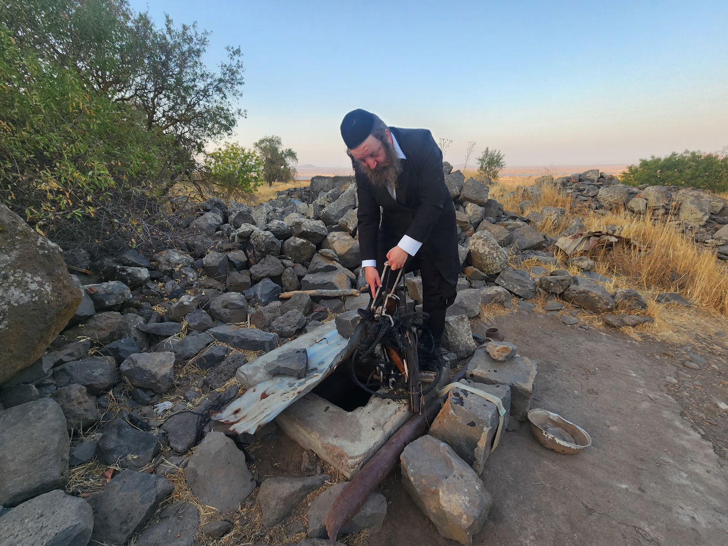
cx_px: 364
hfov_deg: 106.2
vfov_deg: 89.9
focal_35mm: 13
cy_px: 273
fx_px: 273
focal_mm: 2.2
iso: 50
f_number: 2.2
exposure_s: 1/170
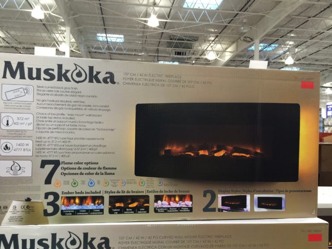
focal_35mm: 30
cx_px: 162
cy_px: 127
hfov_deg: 59.9
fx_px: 288
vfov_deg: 46.8
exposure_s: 1/33
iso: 160
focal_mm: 4.15
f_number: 2.2
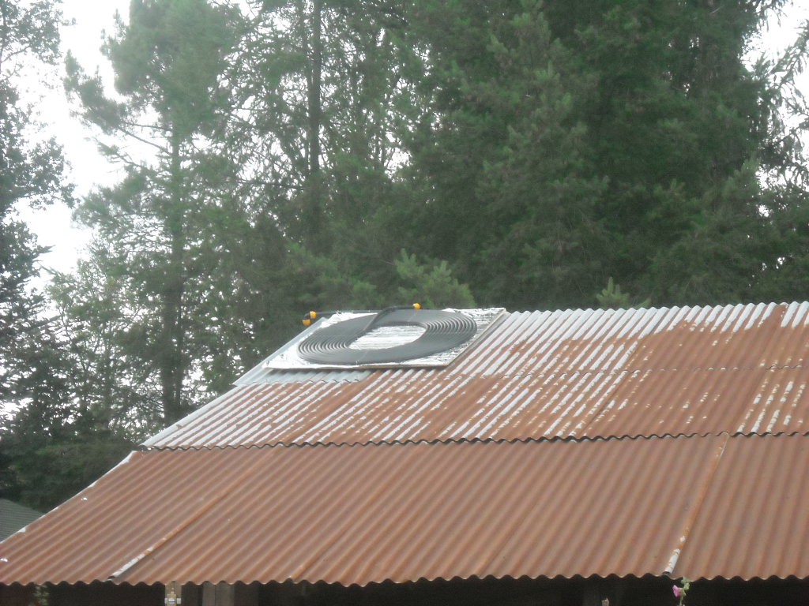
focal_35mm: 105
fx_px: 2454
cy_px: 303
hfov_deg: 18.7
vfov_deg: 14.1
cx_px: 404
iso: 590
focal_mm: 17.1
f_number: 4.7
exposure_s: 1/250
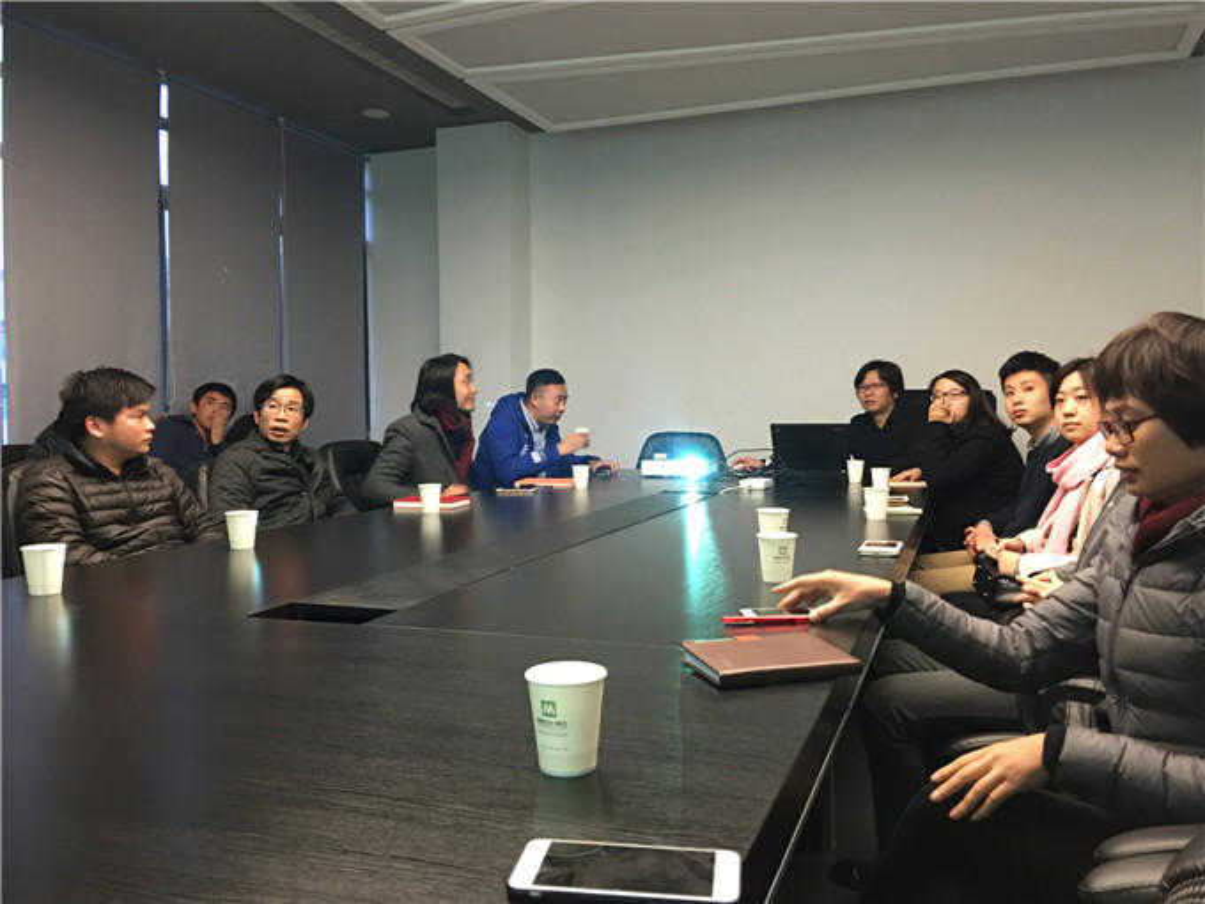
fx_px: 1010
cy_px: 452
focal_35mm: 29
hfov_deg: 61.7
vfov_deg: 48.2
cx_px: 602
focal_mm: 4.15
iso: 125
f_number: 2.2
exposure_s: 1/8
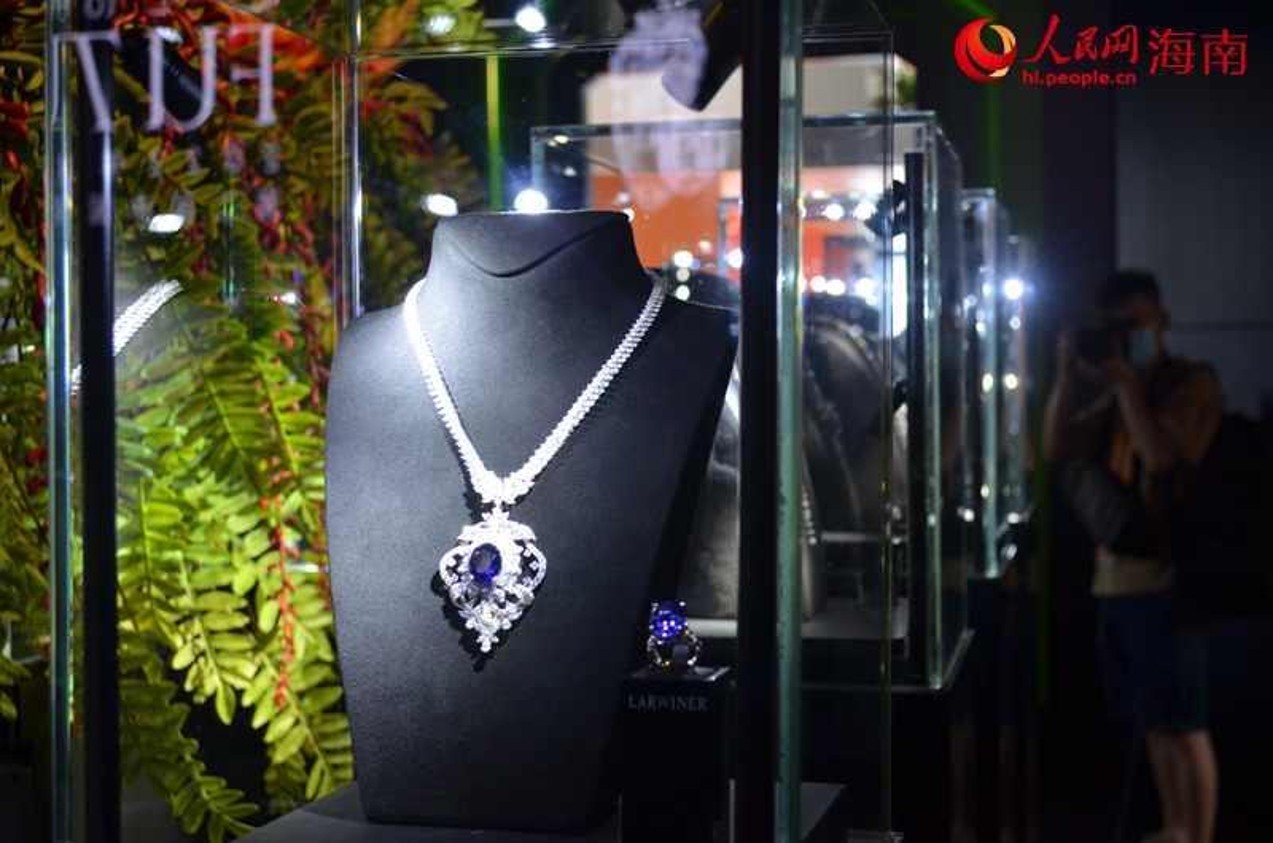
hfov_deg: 37.9
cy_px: 422
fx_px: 1853
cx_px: 636
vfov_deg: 25.6
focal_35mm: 52
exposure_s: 1/30
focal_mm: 35
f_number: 5
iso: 640
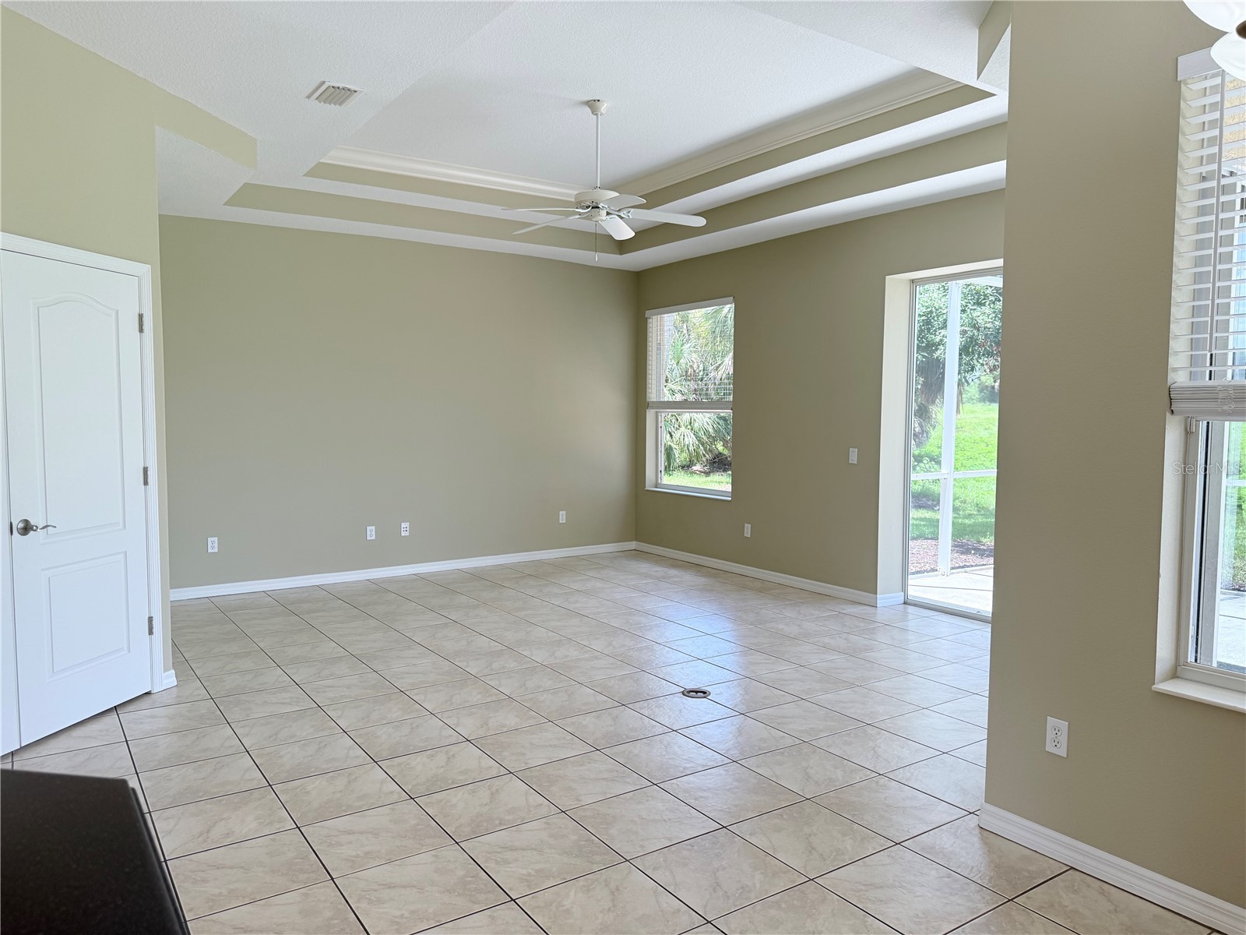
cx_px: 623
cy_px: 468
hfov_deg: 71.6
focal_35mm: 24
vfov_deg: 56.8
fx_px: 864
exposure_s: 1/228
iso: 100
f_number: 1.78
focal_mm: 6.76
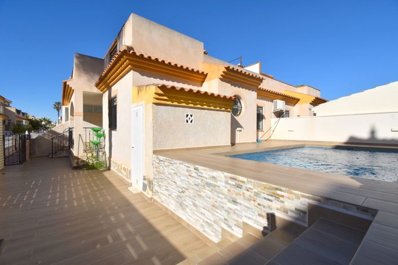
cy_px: 132
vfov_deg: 77.3
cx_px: 199
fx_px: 166
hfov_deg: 100.4
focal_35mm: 15
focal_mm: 10
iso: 100
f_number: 10
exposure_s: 1/400
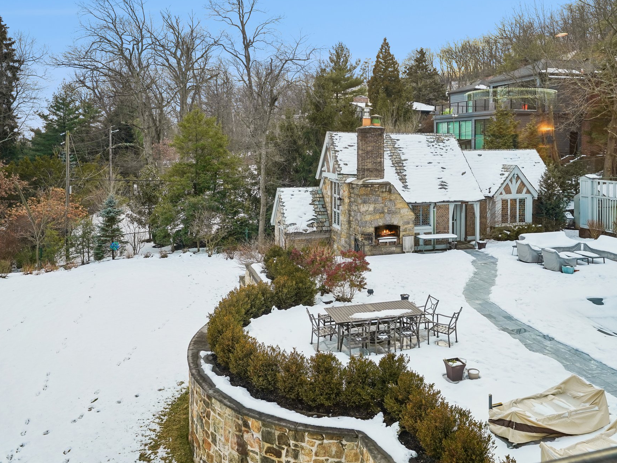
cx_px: 320
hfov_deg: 65.3
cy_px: 230
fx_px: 481
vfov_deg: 51.4
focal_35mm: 27
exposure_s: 1/160
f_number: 6.3
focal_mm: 24
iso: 400
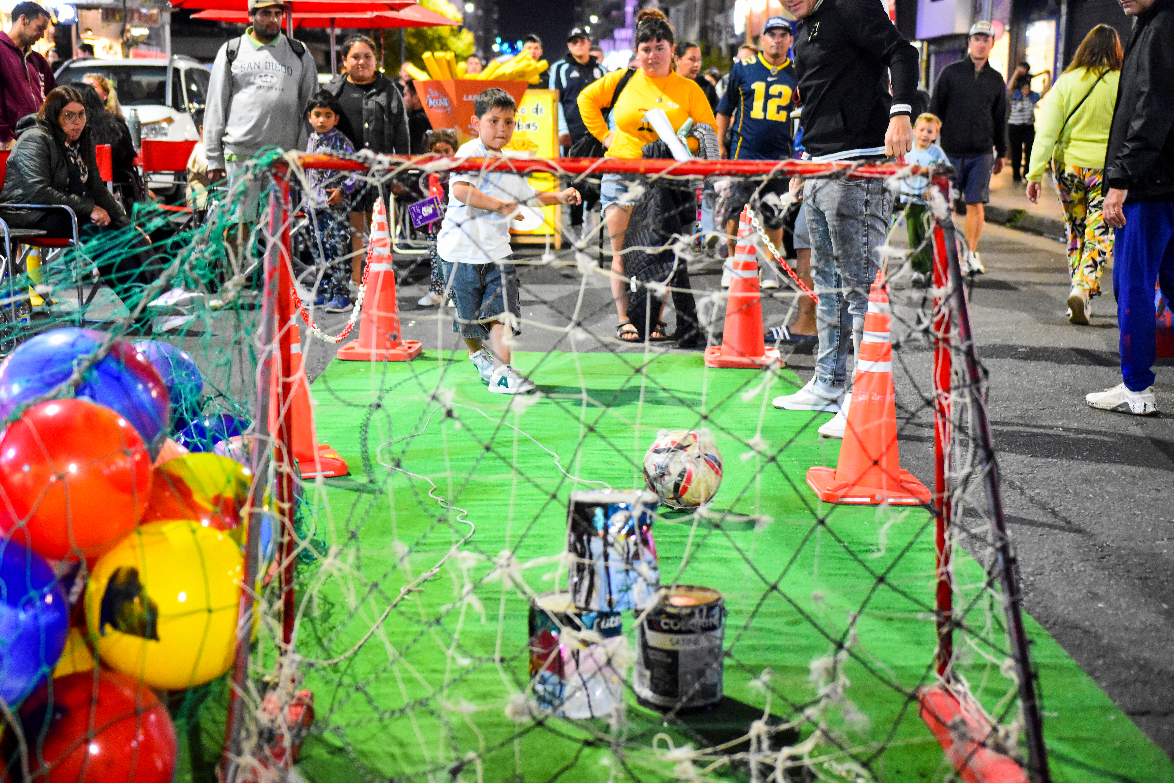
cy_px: 392
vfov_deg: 25.8
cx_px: 587
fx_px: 1712
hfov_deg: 37.9
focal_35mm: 52
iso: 5000
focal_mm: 35
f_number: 1.8
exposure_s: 1/160
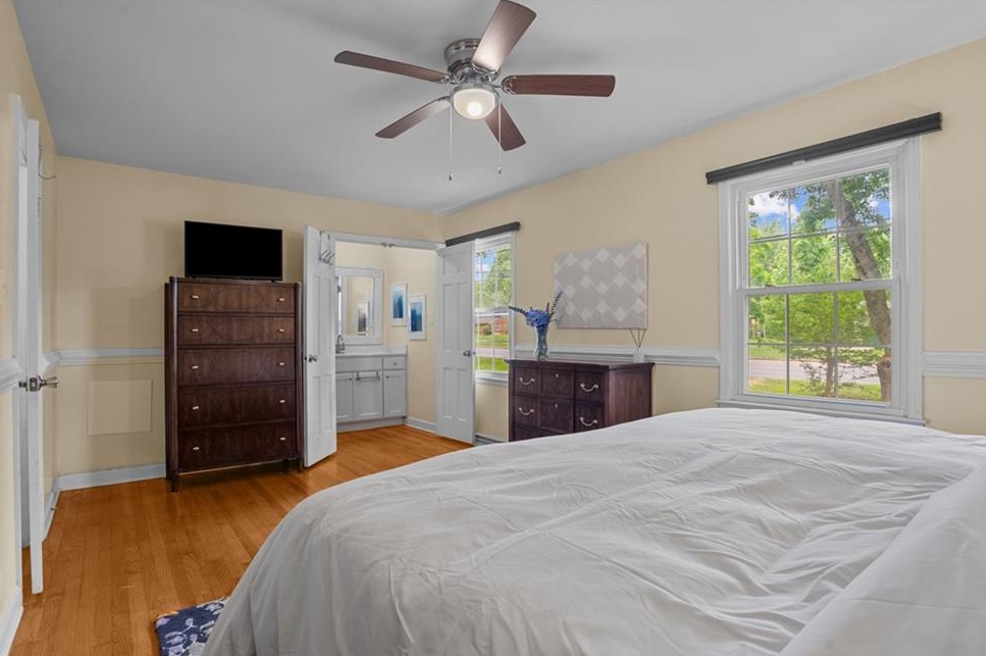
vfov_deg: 67.2
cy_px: 344
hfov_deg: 90.0
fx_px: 493
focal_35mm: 18
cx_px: 502
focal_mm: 17
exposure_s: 1/1.67
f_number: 8
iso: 400
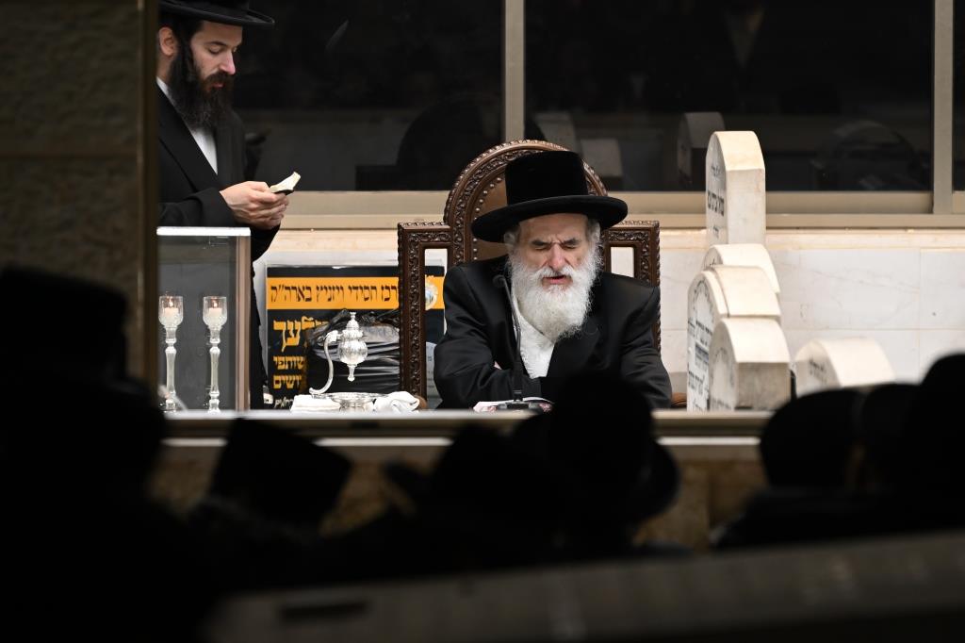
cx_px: 482
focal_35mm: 300
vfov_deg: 4.6
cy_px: 322
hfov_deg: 6.9
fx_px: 8039
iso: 800
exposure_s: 1/125
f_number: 3.5
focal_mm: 200
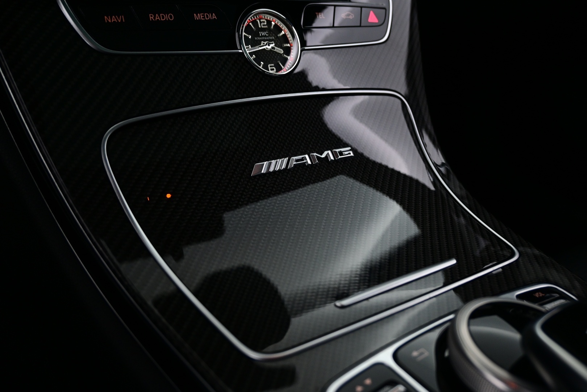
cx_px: 294
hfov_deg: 59.5
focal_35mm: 32
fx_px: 514
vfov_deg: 41.7
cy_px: 196
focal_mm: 21
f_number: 4
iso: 900
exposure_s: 1/30
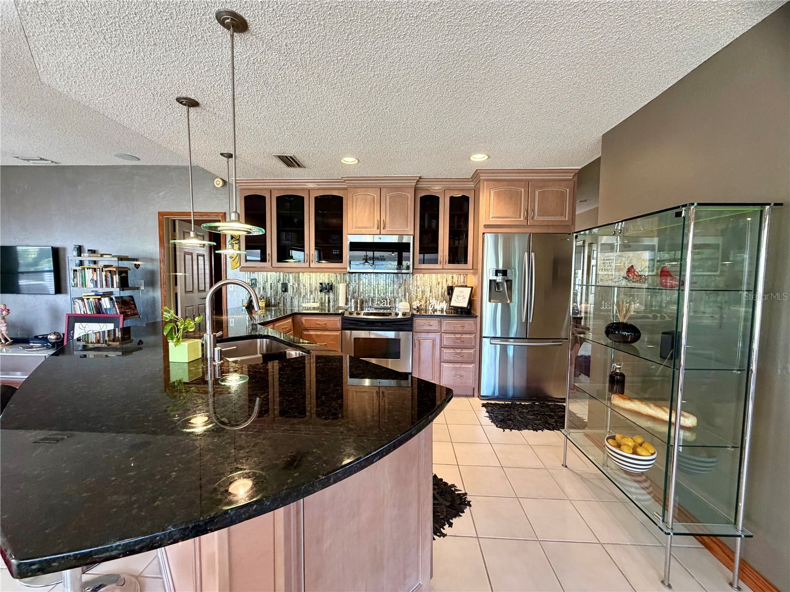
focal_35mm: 14
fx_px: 320
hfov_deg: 102.1
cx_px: 395
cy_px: 296
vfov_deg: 85.7
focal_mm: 2.22
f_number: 2.2
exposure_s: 1/60
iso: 250
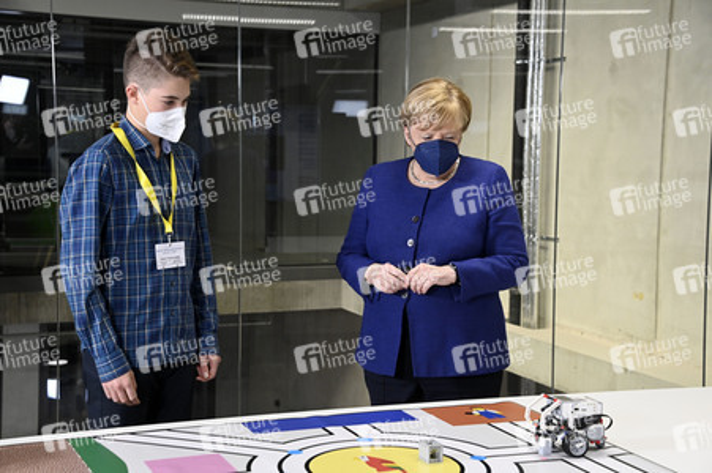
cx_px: 356
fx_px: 1225
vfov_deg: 21.9
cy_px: 236
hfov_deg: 32.4
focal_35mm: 62
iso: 4000
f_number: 6.3
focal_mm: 62
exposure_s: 1/400
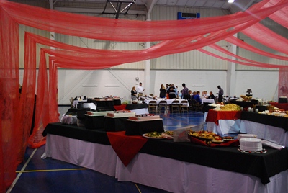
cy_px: 96
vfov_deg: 34.3
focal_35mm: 39
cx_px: 144
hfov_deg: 49.5
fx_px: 312
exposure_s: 1/30
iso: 1250
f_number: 4.5
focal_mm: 26
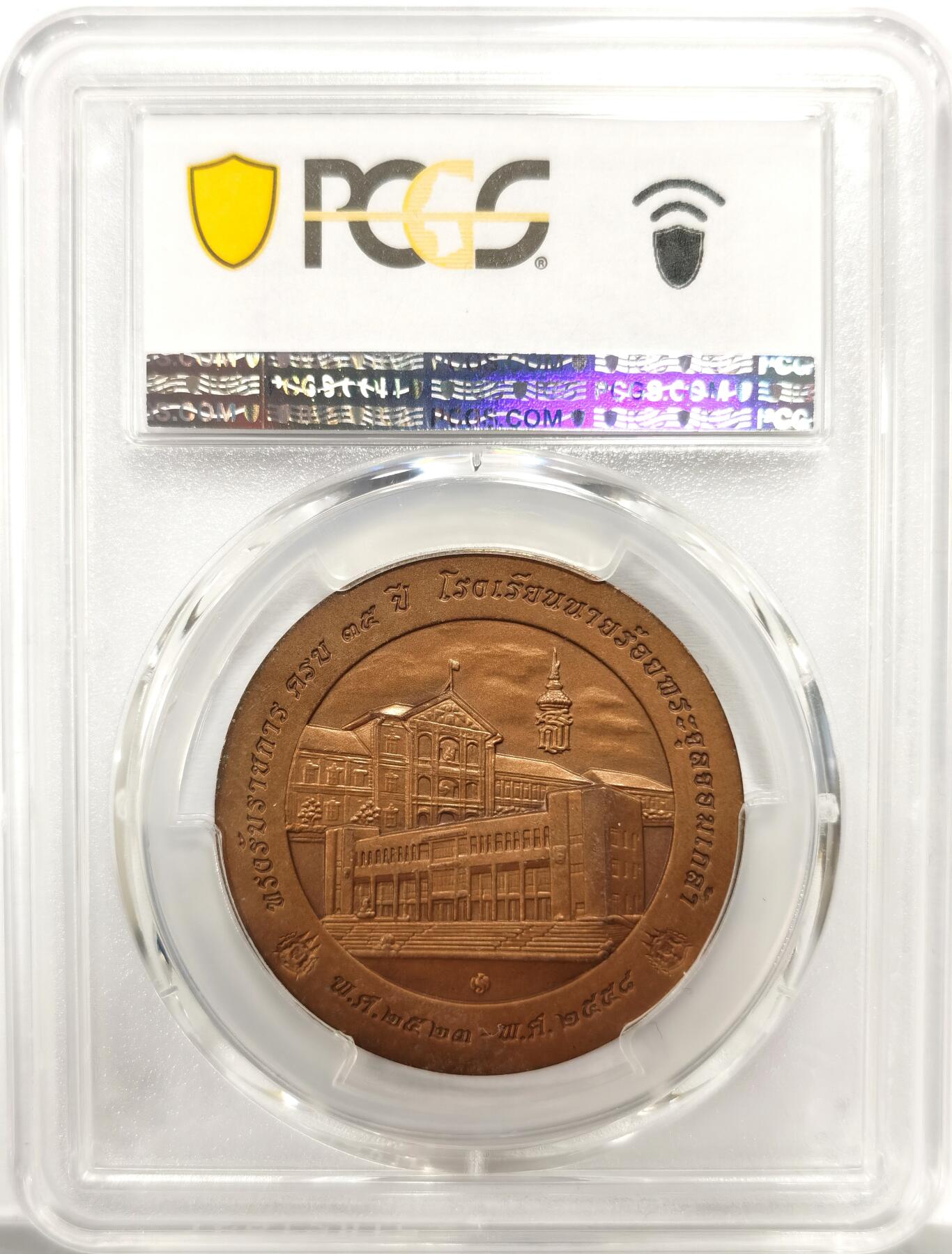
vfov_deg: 35.4
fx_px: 1965
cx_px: 476
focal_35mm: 54
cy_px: 627
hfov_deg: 27.2
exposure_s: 1/100
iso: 160
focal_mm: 5.56
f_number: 16
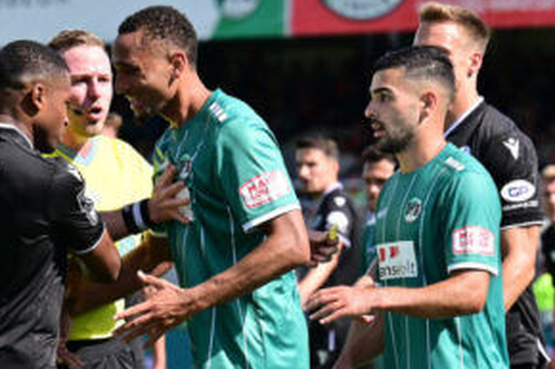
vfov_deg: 4.4
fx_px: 4807
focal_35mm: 312
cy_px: 403
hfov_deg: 6.6
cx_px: 140
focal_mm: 130
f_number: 4
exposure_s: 1/3200
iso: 400
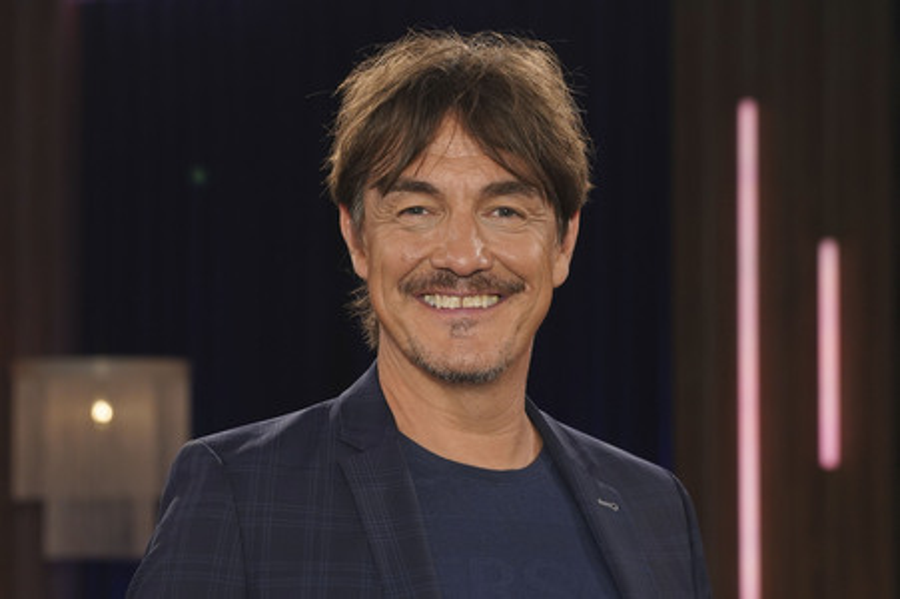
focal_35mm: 84
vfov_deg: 16.2
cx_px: 450
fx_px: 2098
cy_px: 300
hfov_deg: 24.2
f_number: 5
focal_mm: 84
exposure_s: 1/200
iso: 1600
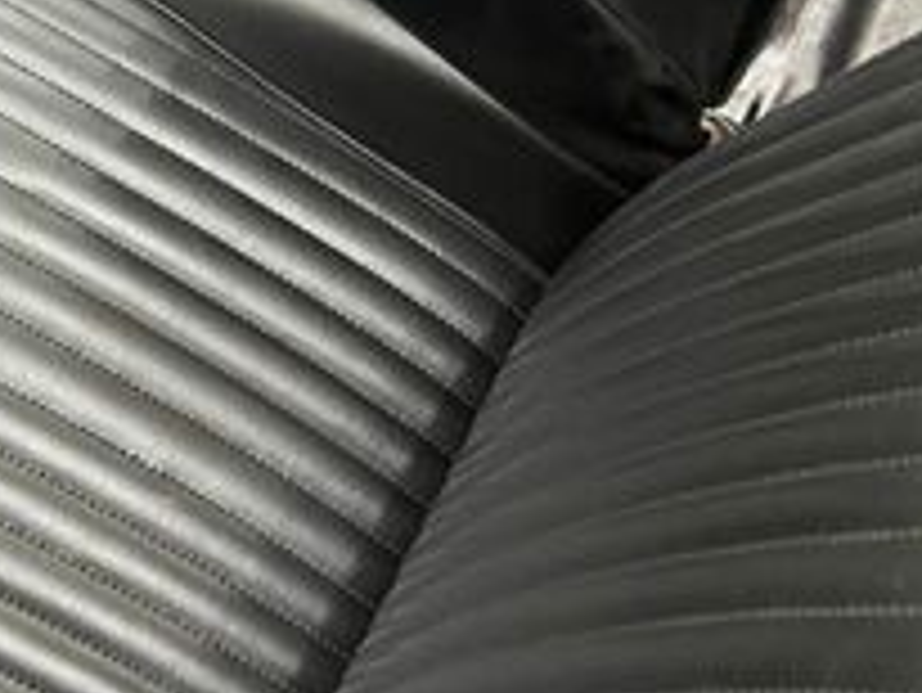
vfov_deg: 17.9
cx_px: 81
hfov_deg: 23.4
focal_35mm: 81
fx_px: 2159
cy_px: 50
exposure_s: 1/30
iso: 500
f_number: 1.5
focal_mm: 5.7
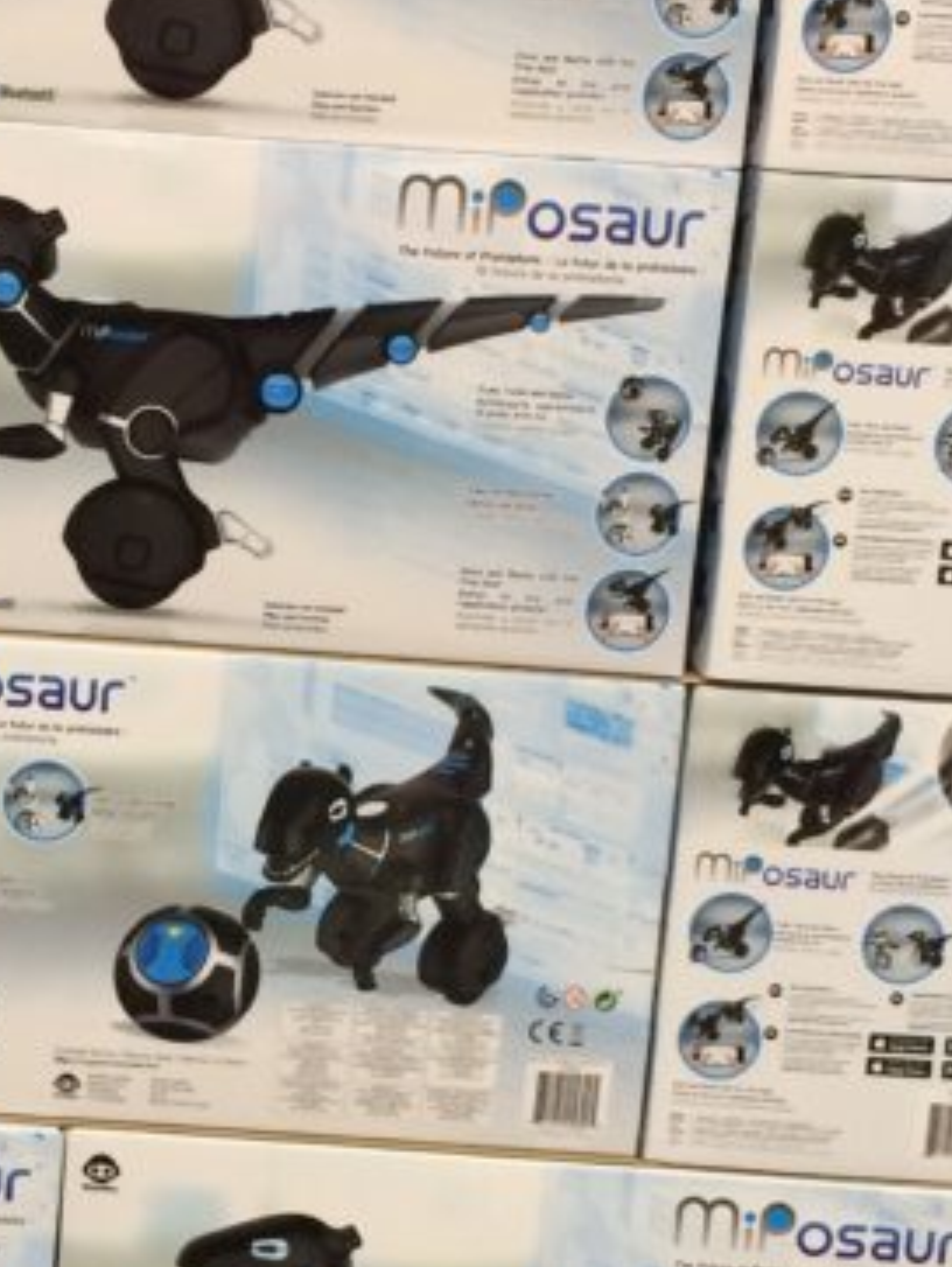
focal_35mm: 82
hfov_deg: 17.7
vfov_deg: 23.8
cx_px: 63
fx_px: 3003
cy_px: 700
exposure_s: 1/30
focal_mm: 4.15
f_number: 2.2
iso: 100
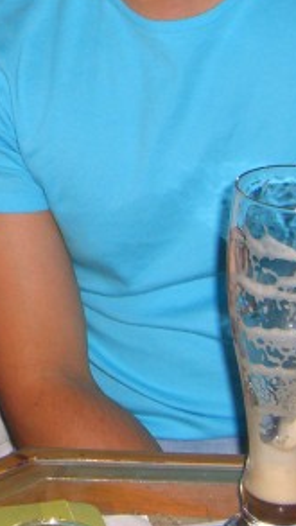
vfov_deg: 15.5
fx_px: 1910
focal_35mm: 137
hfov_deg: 8.8
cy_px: 59
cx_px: -52
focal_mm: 9.5
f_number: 3.1
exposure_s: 1/60
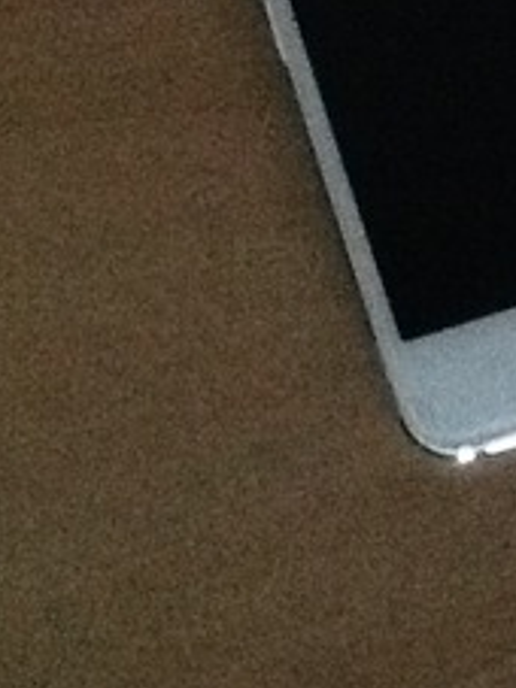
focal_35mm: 93
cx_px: 361
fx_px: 1850
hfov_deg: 15.8
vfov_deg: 20.6
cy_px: 58
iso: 640
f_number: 2.4
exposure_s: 1/15
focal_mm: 2.03
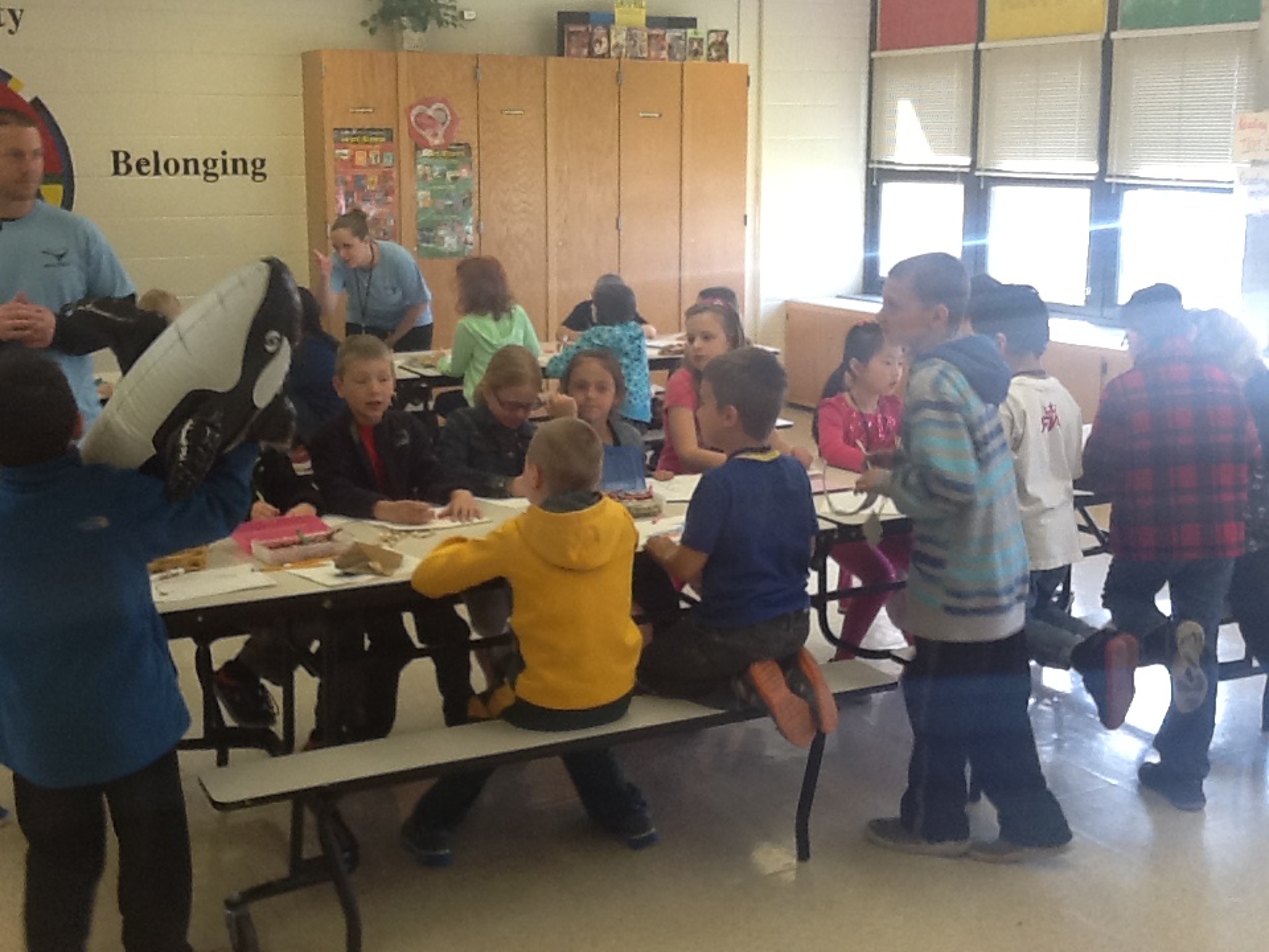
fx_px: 1613
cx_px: 634
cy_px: 476
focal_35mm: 44
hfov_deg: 42.9
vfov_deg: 32.9
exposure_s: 1/40
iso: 40
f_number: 2.4
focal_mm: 2.03
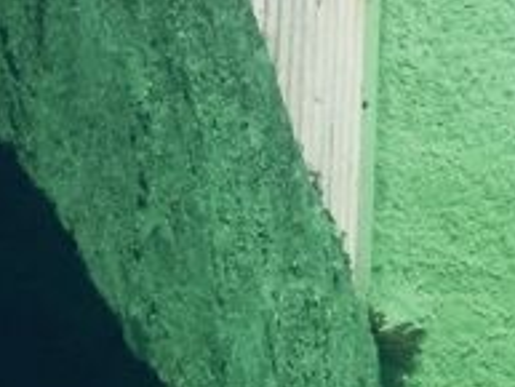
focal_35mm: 192
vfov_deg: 7.7
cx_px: 1489
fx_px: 2858
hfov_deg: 8.7
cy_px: 294
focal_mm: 4.15
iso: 25
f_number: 2.2
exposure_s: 1/1282
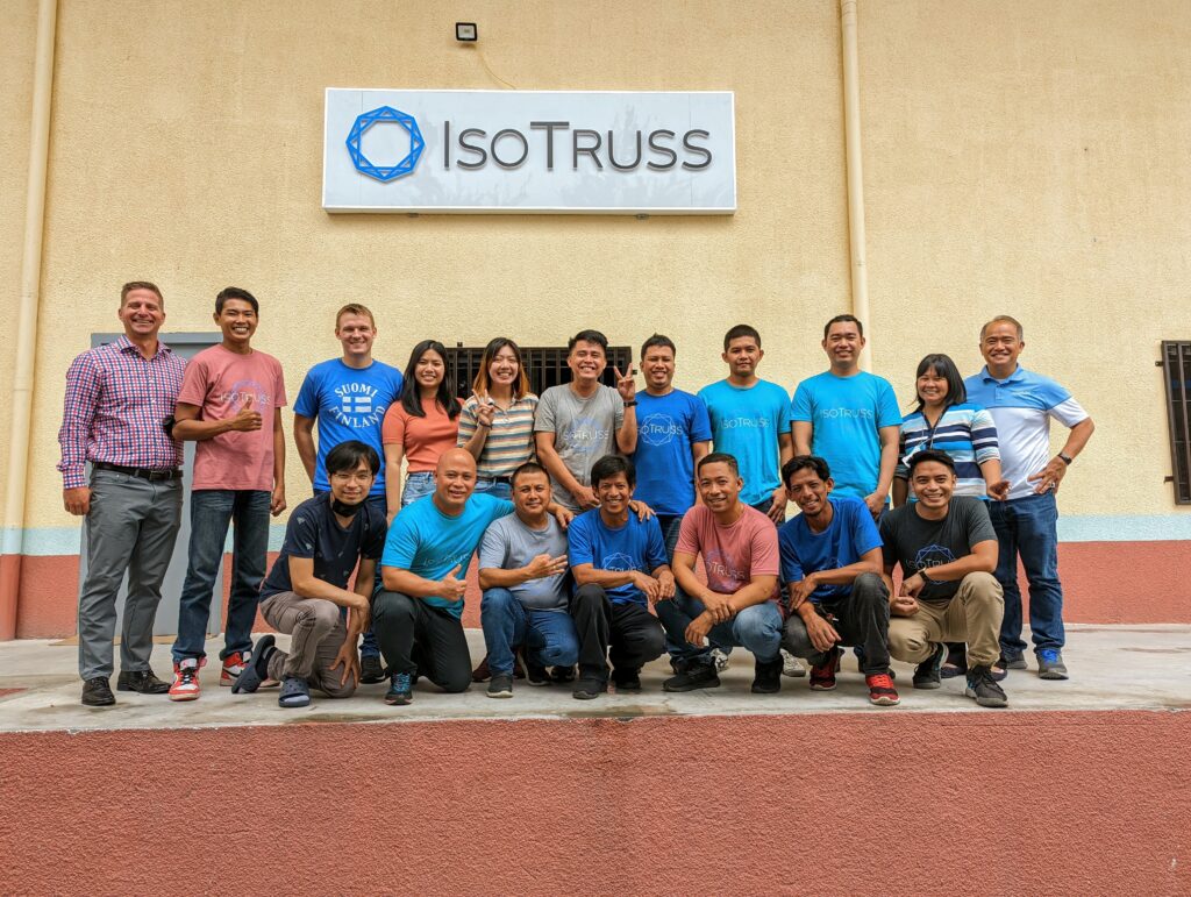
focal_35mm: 24
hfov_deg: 71.5
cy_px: 448
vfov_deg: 56.9
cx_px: 596
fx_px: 827
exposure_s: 1/898
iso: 52
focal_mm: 6.81
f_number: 1.85
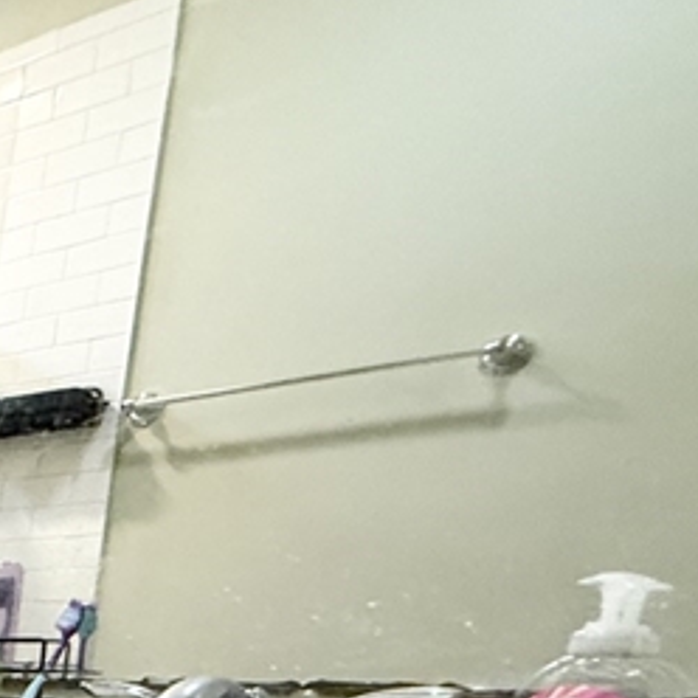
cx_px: -723
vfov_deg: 29.1
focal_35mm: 51
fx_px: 1163
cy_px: 827
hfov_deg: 18.8
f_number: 2.2
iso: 400
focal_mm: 2.22
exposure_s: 1/60
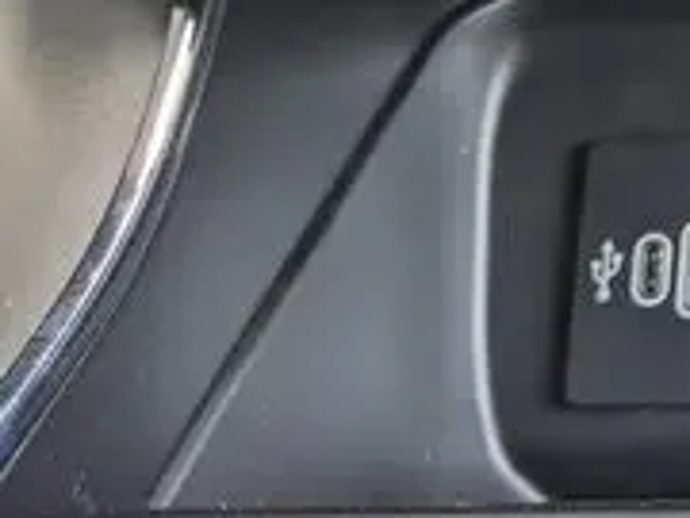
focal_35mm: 96
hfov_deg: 17.0
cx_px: 1223
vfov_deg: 14.1
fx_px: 1914
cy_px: -338
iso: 92
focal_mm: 4.44
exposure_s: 1/24
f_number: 1.8
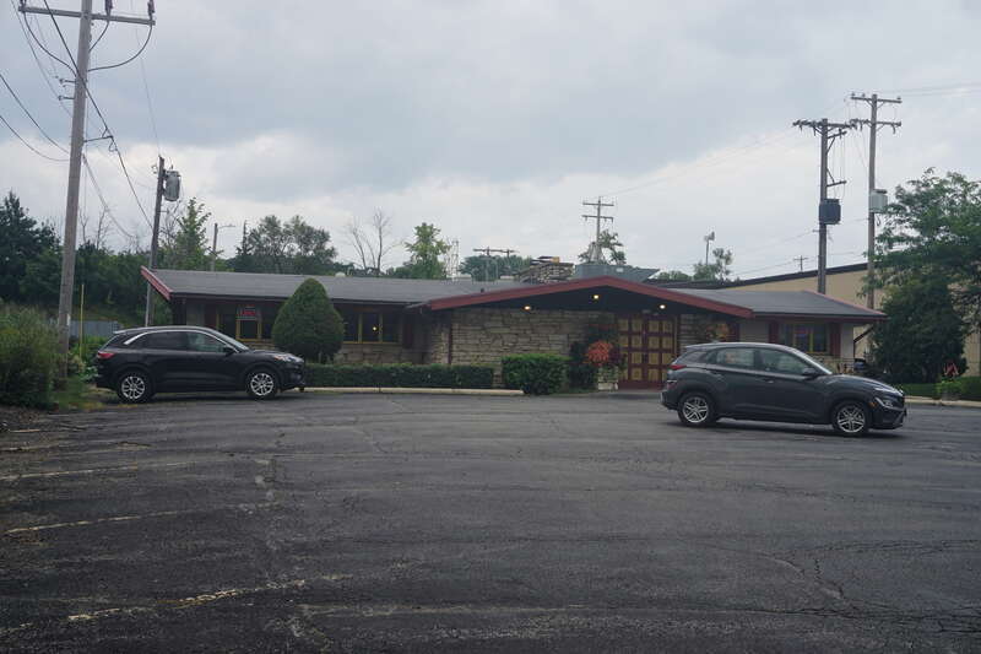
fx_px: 1144
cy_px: 327
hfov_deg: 46.4
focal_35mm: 42
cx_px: 490
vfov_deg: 31.9
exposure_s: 1/100
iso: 100
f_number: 10
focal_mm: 28
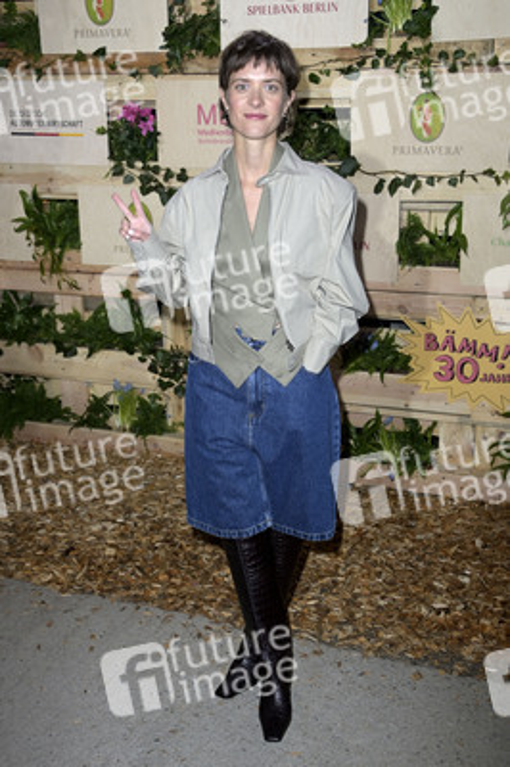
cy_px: 384
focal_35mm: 45
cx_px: 255
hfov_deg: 29.8
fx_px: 958
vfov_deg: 43.6
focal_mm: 45
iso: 640
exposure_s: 1/250
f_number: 5.6
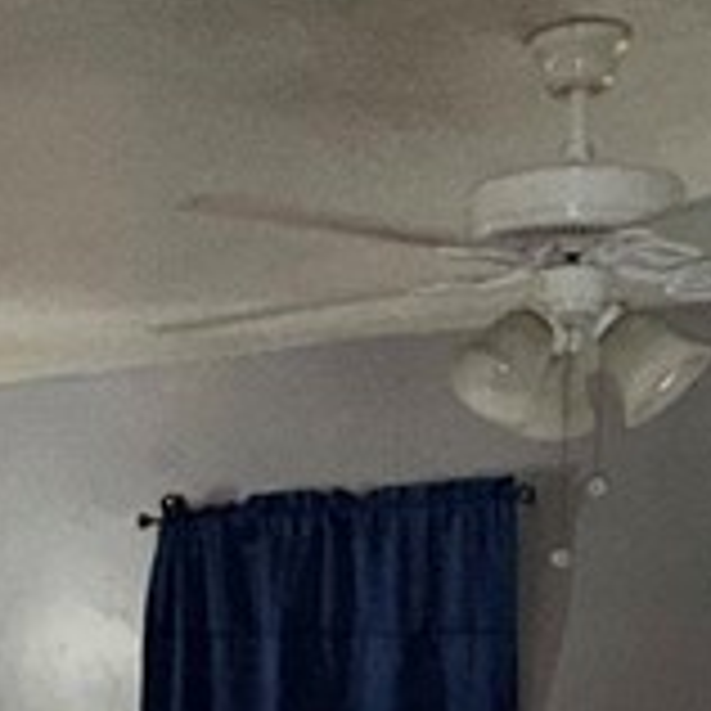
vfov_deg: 19.2
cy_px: 1040
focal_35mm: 80
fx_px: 1859
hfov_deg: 21.4
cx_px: 162
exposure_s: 1/60
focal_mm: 2.22
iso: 100
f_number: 2.2
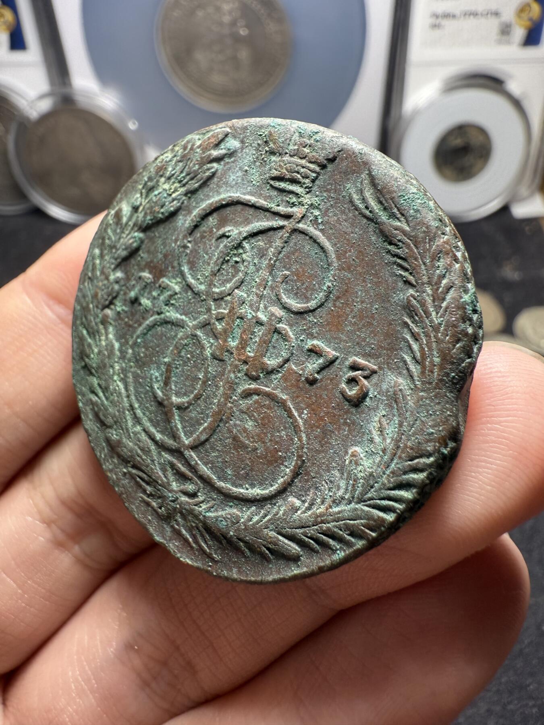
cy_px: 362
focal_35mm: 24
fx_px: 503
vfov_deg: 71.6
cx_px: 272
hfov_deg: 56.8
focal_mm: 2.22
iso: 125
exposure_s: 1/99
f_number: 2.2
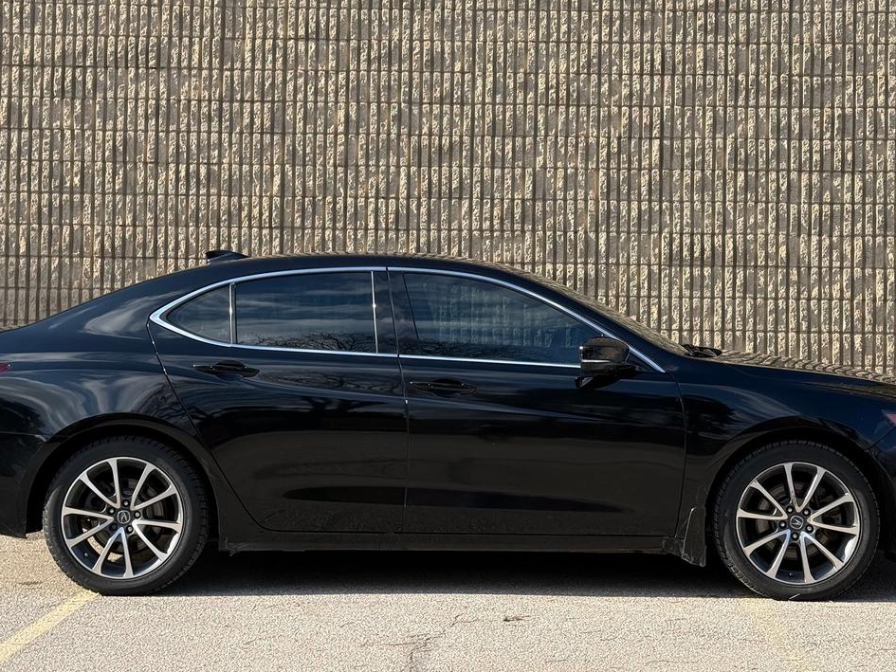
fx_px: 1683
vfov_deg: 22.5
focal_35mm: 65
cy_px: 245
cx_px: 462
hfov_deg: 29.8
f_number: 1.78
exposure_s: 1/1931
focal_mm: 6.76
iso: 100
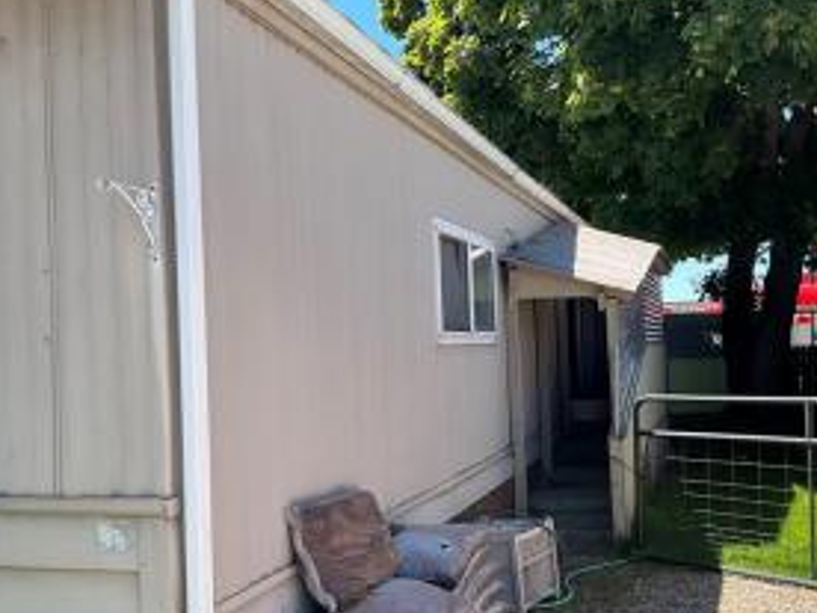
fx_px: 991
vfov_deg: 34.3
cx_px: 462
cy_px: 358
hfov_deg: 44.7
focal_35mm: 42
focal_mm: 3
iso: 25
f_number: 1.8
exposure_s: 1/568
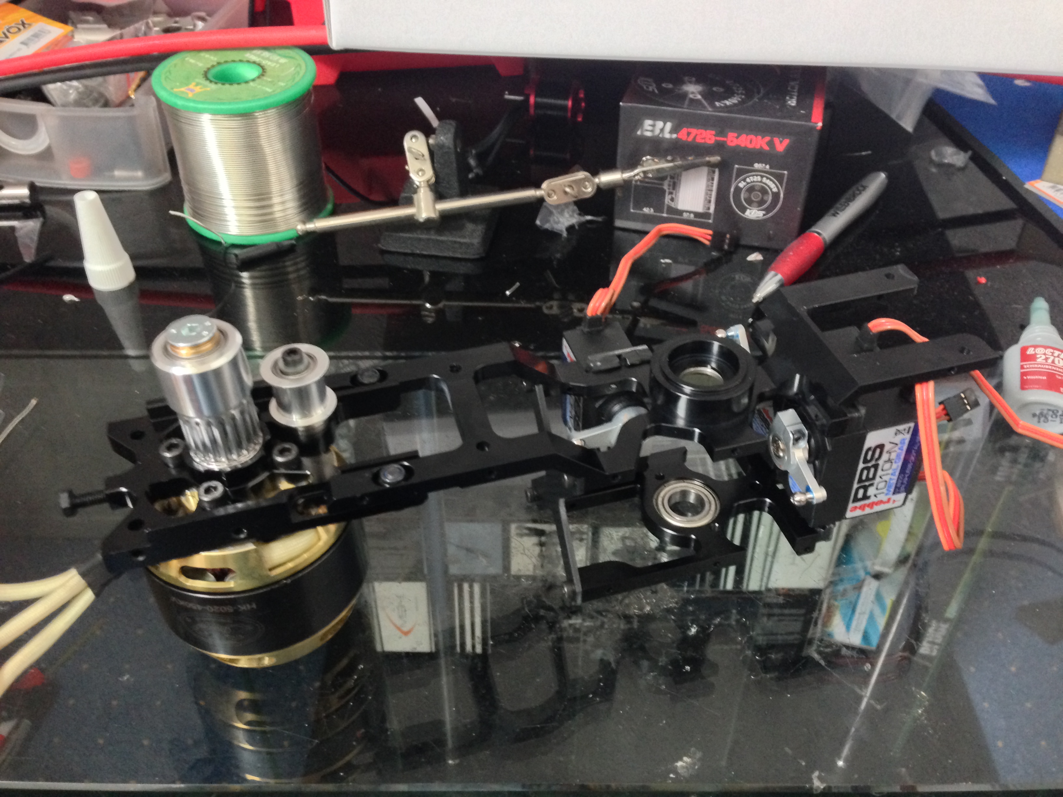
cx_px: 532
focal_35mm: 33
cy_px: 398
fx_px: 1013
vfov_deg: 42.9
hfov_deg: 55.4
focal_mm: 4.12
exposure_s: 1/17
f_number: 2.4
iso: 400
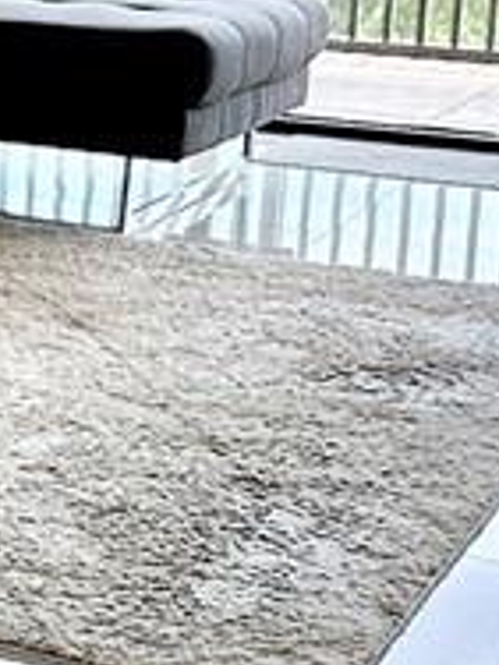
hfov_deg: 10.6
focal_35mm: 119
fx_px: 2287
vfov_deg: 16.5
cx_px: -722
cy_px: 163
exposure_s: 1/134
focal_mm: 2.22
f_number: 2.2
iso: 40
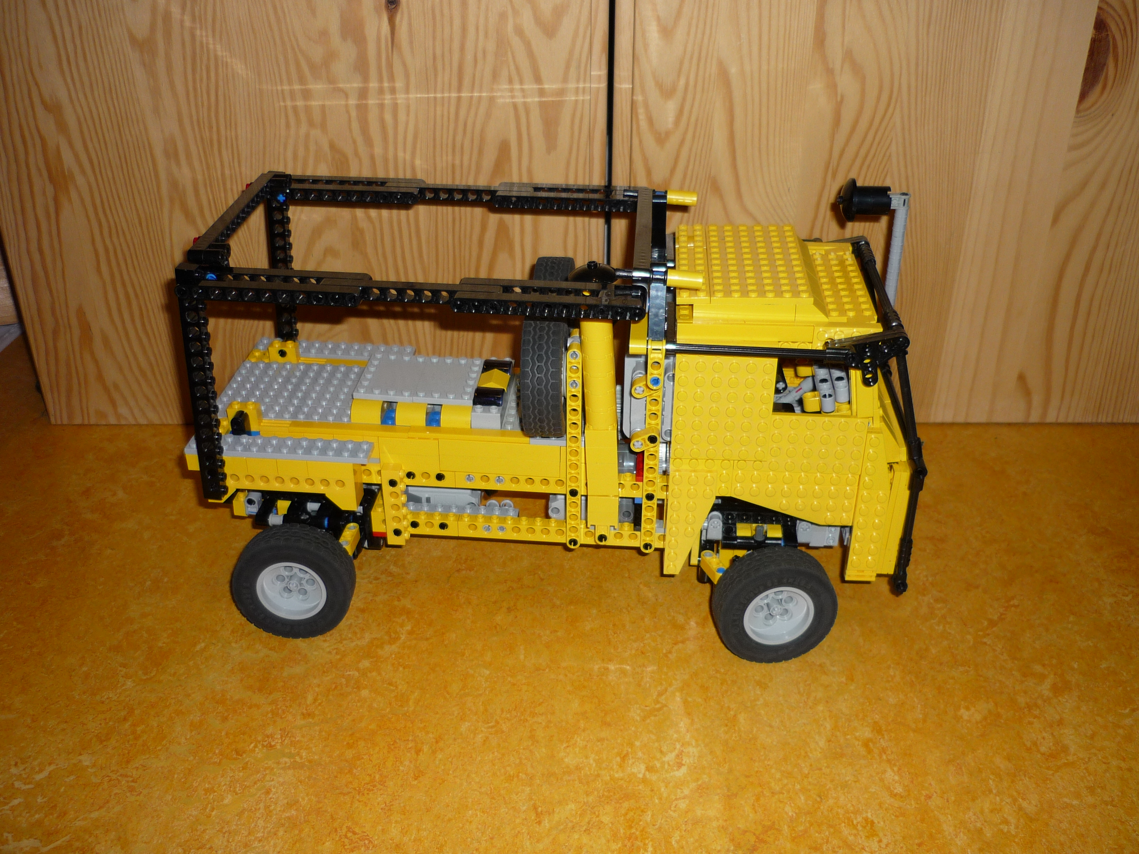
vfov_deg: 42.9
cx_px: 570
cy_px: 427
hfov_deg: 55.4
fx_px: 1086
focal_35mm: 33
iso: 100
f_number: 2.8
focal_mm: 5.5
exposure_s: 1/30
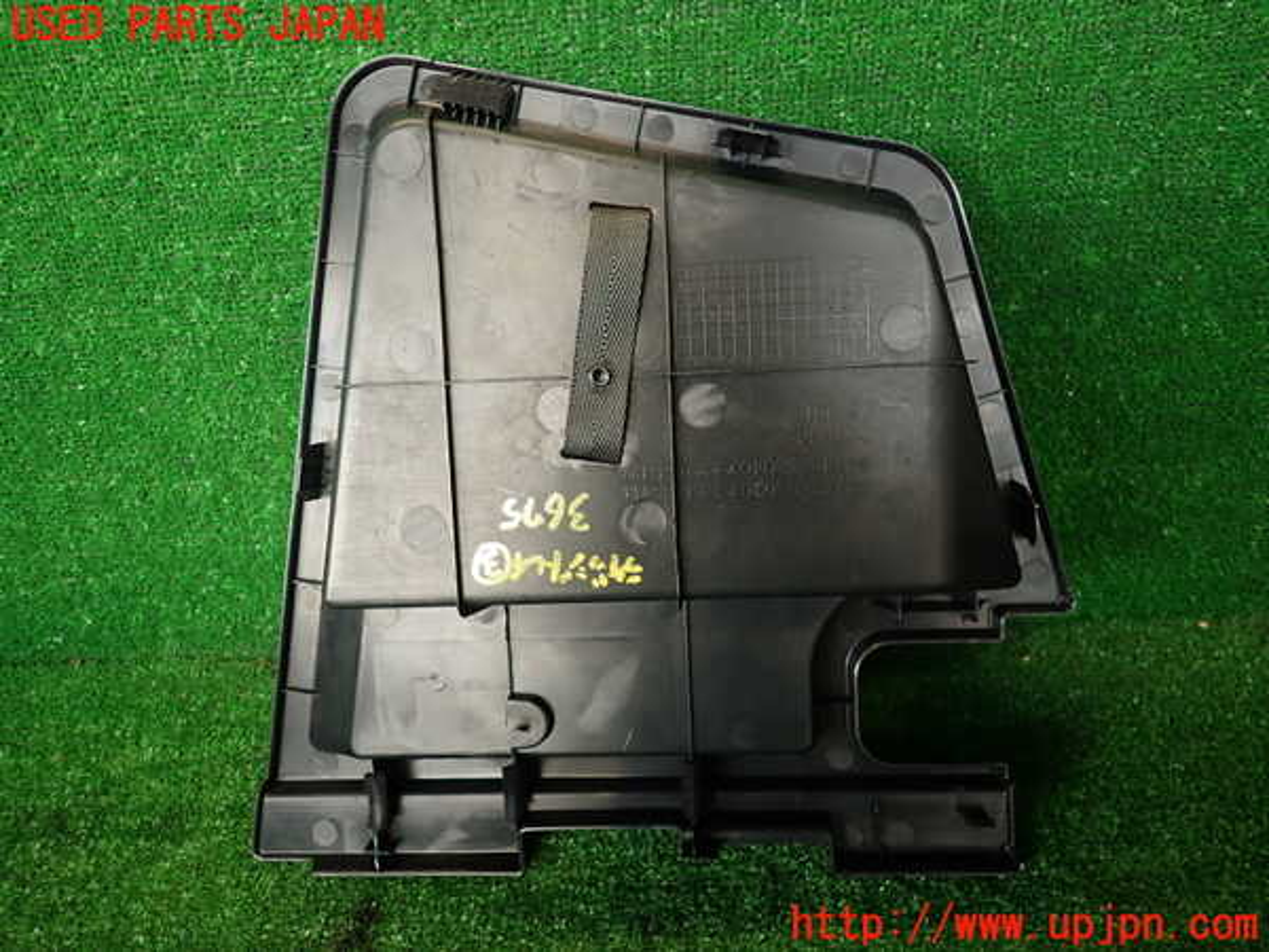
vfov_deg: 54.9
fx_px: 916
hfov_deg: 69.4
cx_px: 634
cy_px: 476
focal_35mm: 25
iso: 160
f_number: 2
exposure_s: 1/60
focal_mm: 4.5
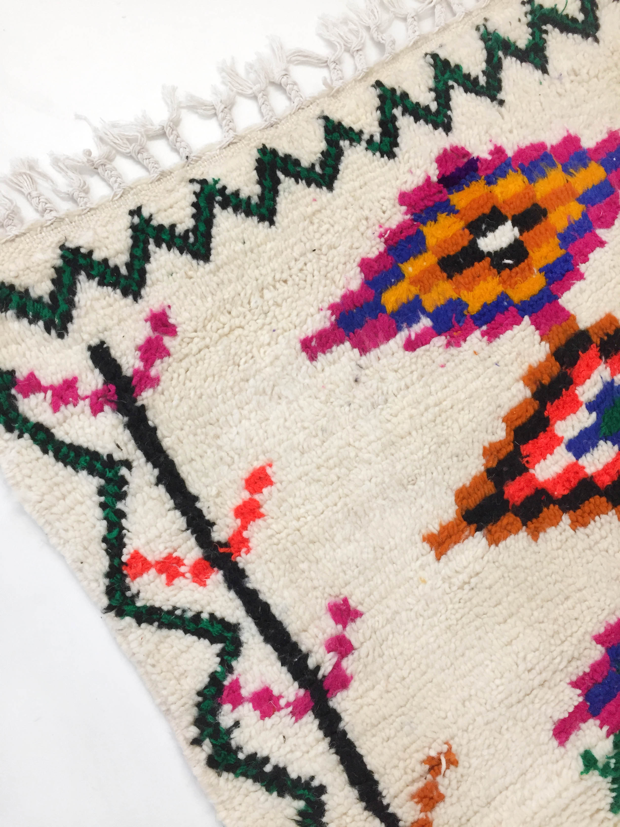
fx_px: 693
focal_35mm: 29
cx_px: 310
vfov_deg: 61.7
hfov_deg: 48.2
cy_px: 414
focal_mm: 4.15
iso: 160
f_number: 2.2
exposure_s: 1/33
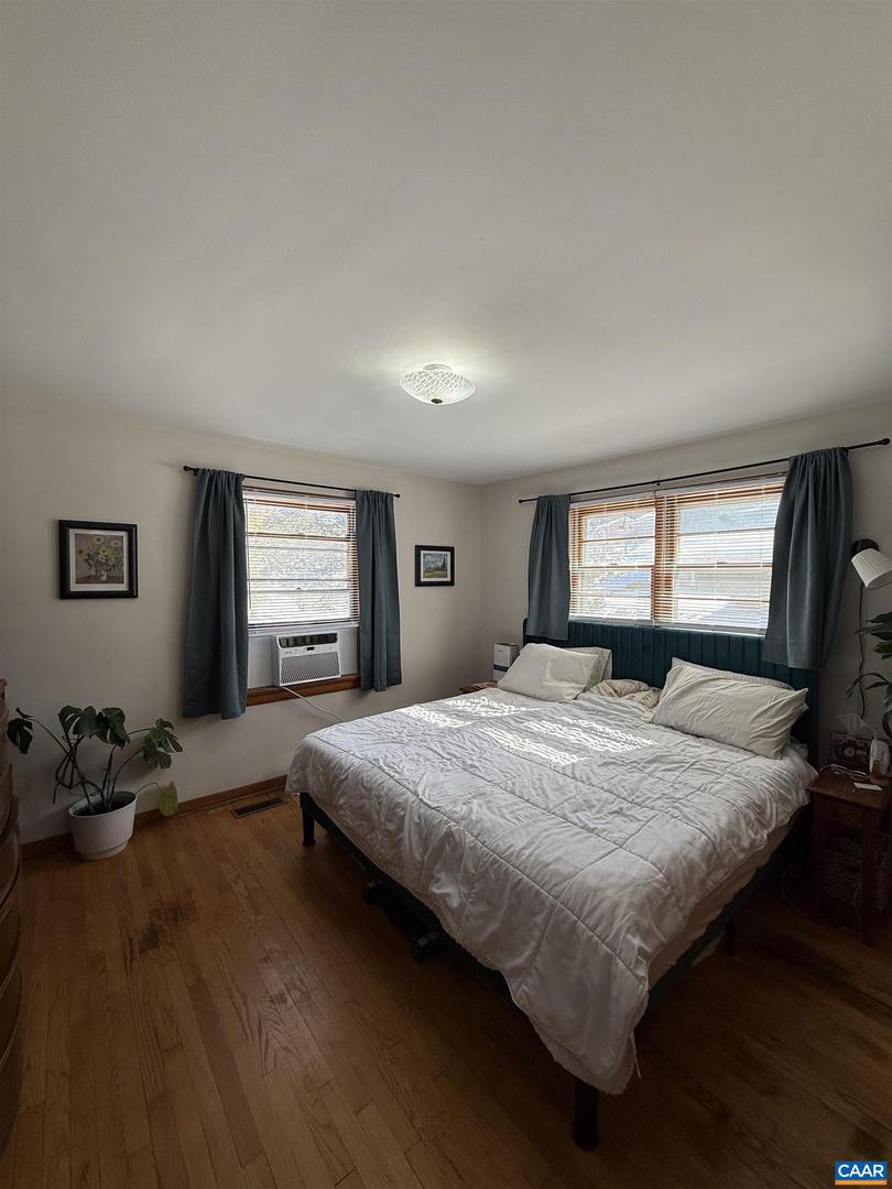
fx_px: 481
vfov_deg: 102.1
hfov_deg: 85.7
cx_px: 446
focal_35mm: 14
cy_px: 594
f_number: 2.2
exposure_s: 1/238
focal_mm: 2.22
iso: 64
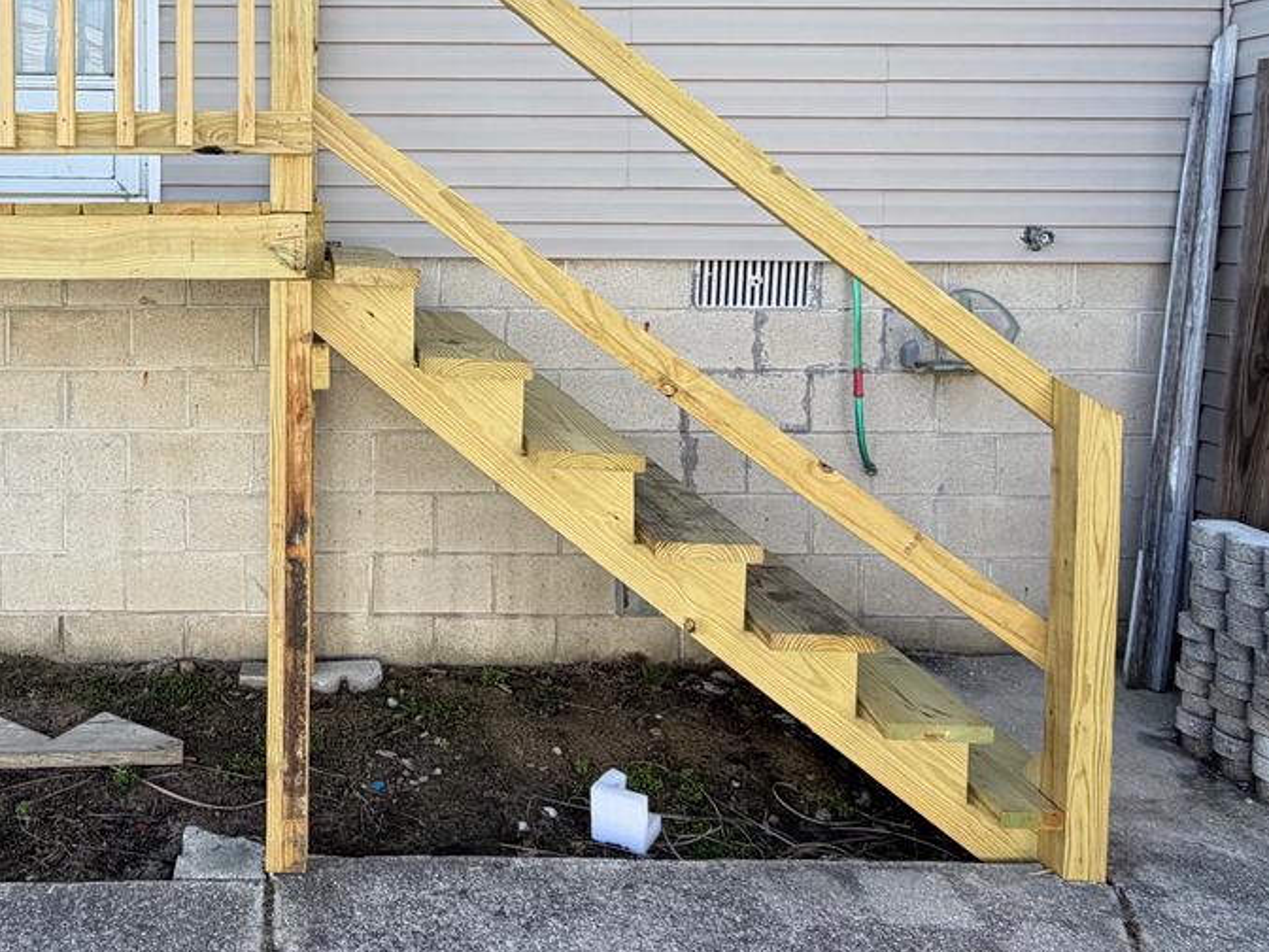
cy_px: 261
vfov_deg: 45.5
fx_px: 1100
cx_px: 330
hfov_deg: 57.2
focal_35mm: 30
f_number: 2.2
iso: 50
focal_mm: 2.22
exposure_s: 1/228
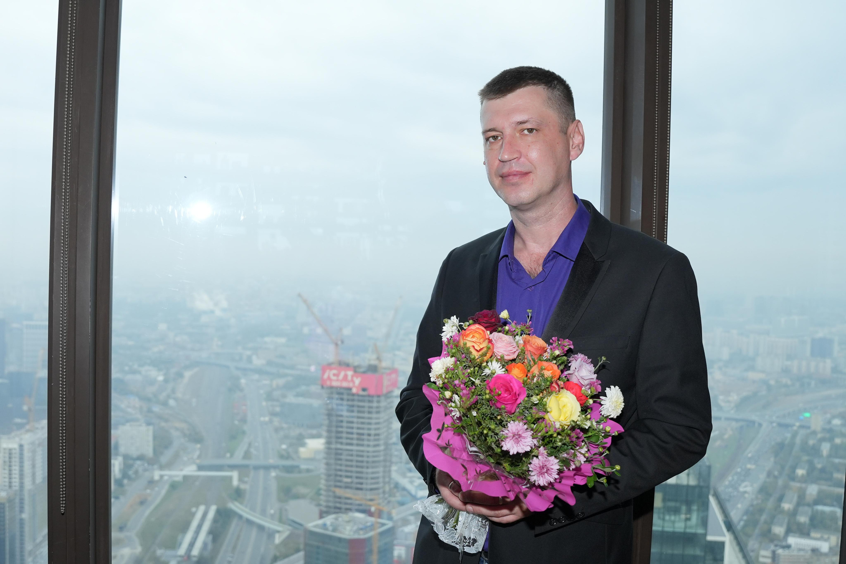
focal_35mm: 36
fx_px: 846
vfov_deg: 36.9
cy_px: 282
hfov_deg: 53.1
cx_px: 423
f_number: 4
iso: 800
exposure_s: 1/1250
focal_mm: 24
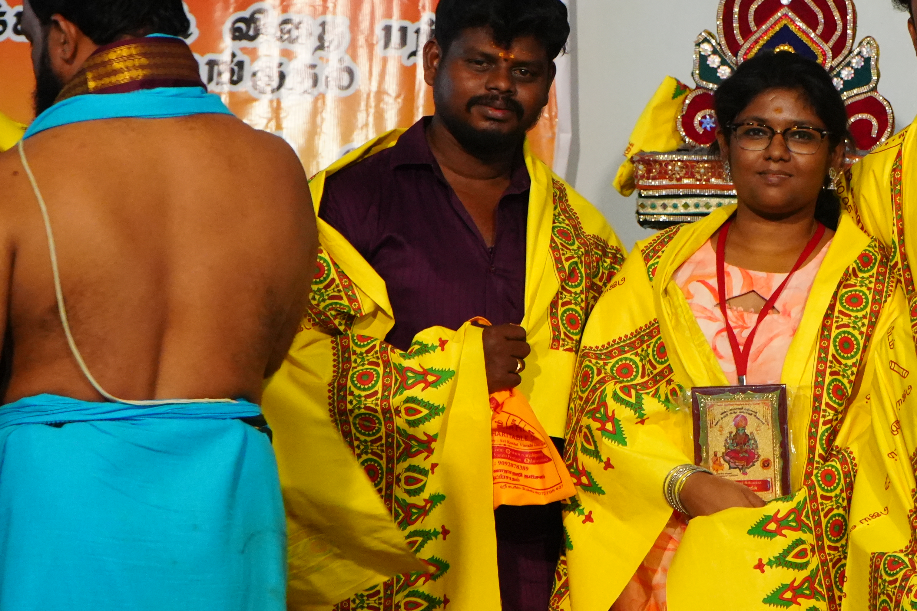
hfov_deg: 12.6
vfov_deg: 8.5
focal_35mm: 162
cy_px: 273
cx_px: 815
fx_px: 4126
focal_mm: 70
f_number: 5.6
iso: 5000
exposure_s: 1/125
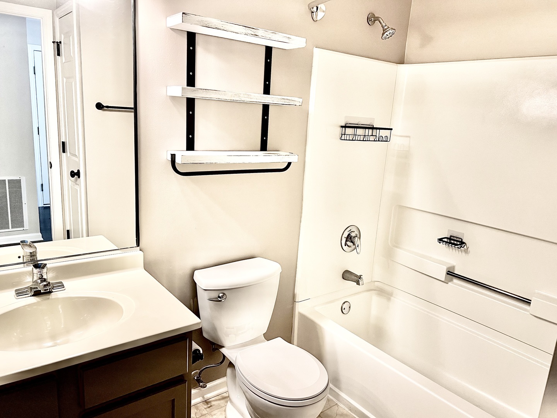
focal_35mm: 26
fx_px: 418
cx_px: 278
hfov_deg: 67.3
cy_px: 209
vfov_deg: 53.1
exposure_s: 1/60
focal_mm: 5.7
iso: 80
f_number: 1.5
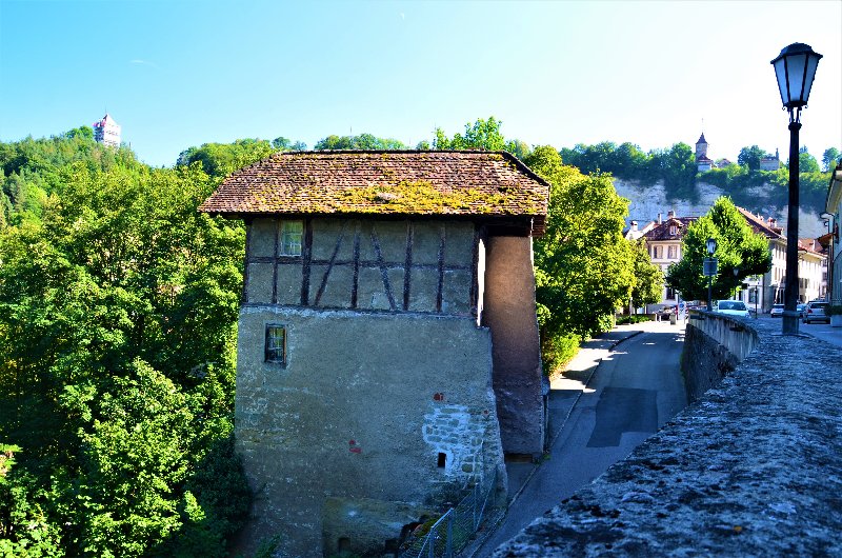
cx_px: 421
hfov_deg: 67.5
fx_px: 630
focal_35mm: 27
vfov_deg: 47.7
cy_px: 279
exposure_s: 1/50
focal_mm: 18
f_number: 8
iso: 320
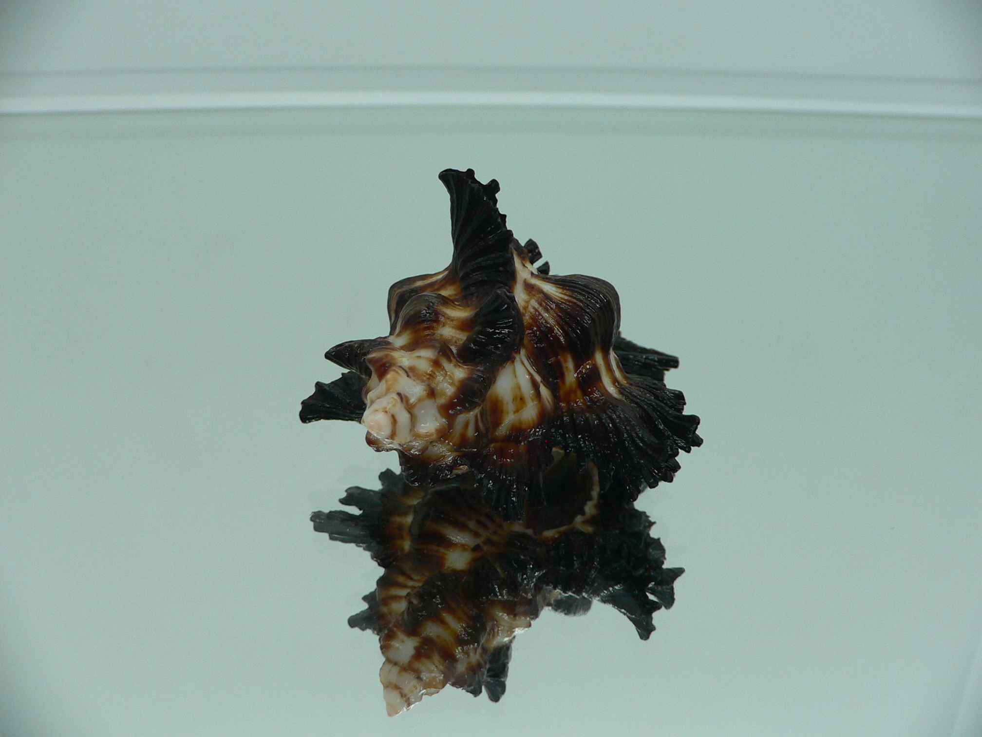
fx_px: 993
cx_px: 491
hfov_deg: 52.6
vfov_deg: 40.7
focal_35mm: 35
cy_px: 368
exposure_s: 1/60
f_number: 2.8
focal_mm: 4.6
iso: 80
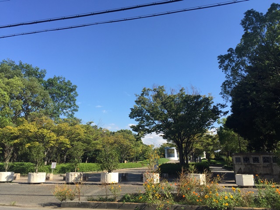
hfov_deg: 61.7
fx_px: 235
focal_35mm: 29
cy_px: 105
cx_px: 140
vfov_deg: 48.2
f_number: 2.2
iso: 32
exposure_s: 1/1130
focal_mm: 4.15
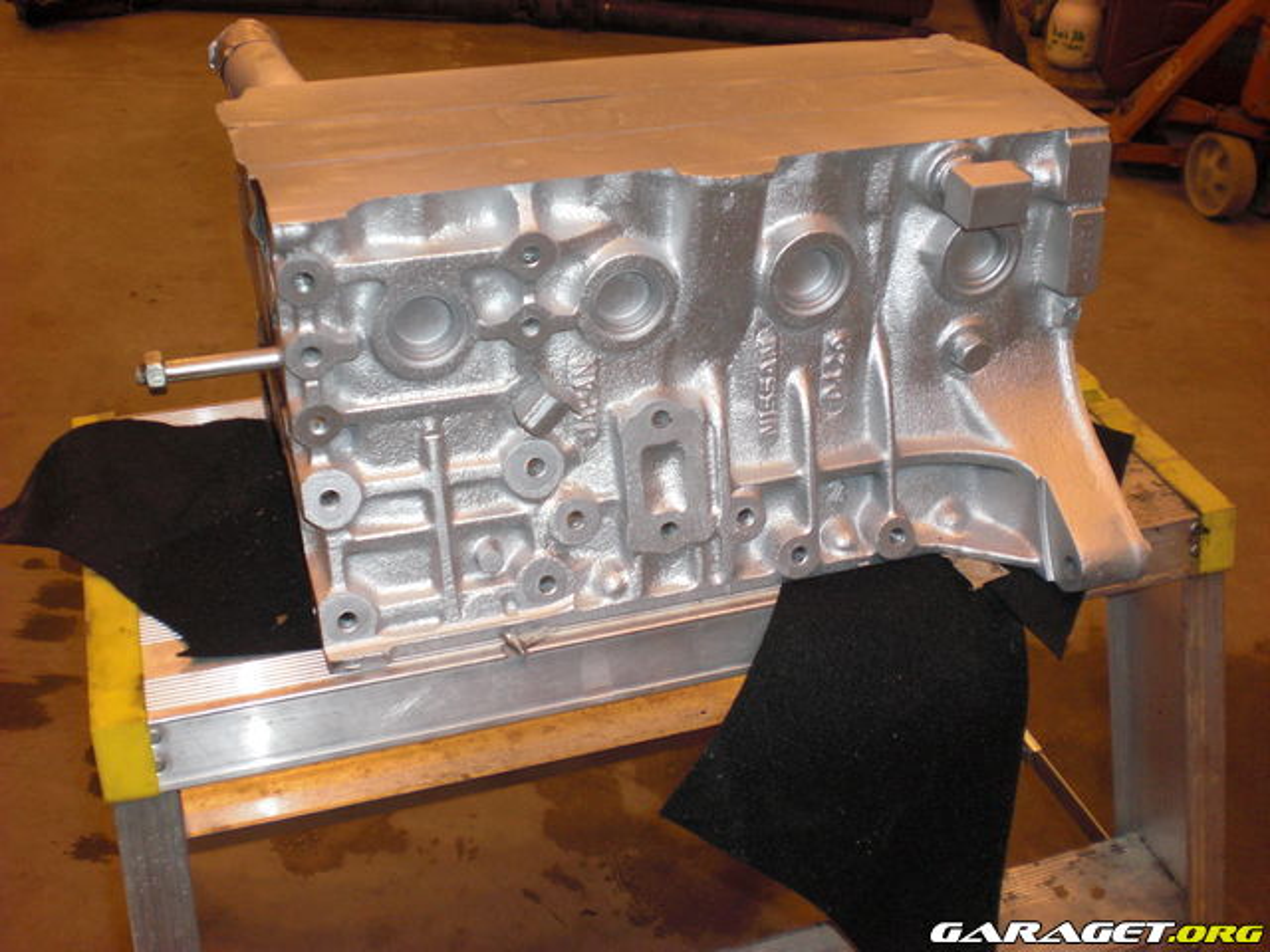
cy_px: 476
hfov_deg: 49.0
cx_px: 635
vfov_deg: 37.7
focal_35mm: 38
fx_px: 1394
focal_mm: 6.3
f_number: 3.1
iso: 200
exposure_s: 1/60
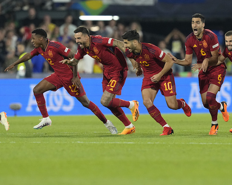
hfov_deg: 3.6
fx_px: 3658
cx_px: 163
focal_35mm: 533
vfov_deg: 2.9
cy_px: 77
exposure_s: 1/1600
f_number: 3.5
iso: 4000
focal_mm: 400
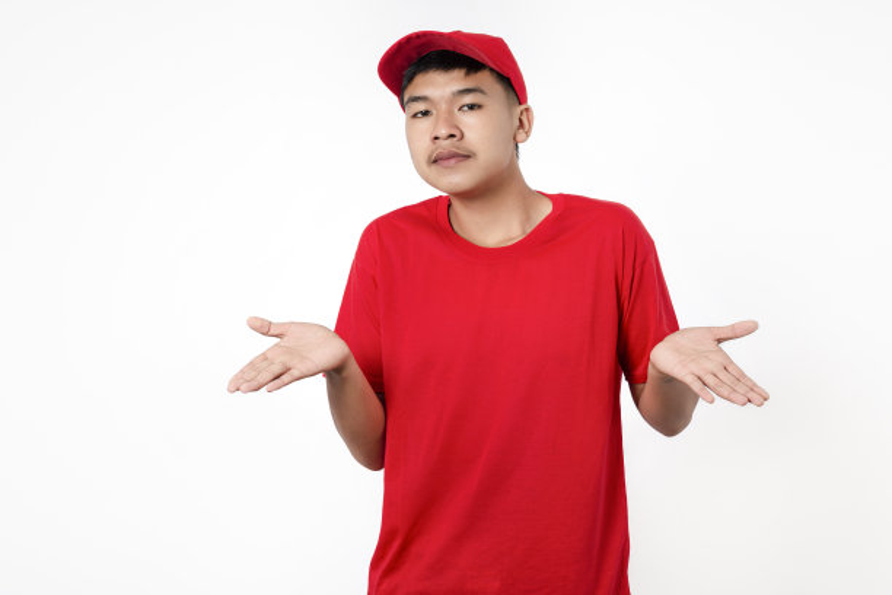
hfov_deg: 27.0
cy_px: 298
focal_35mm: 75
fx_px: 1858
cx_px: 446
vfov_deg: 18.2
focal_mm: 50
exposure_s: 1/200
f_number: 9
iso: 100
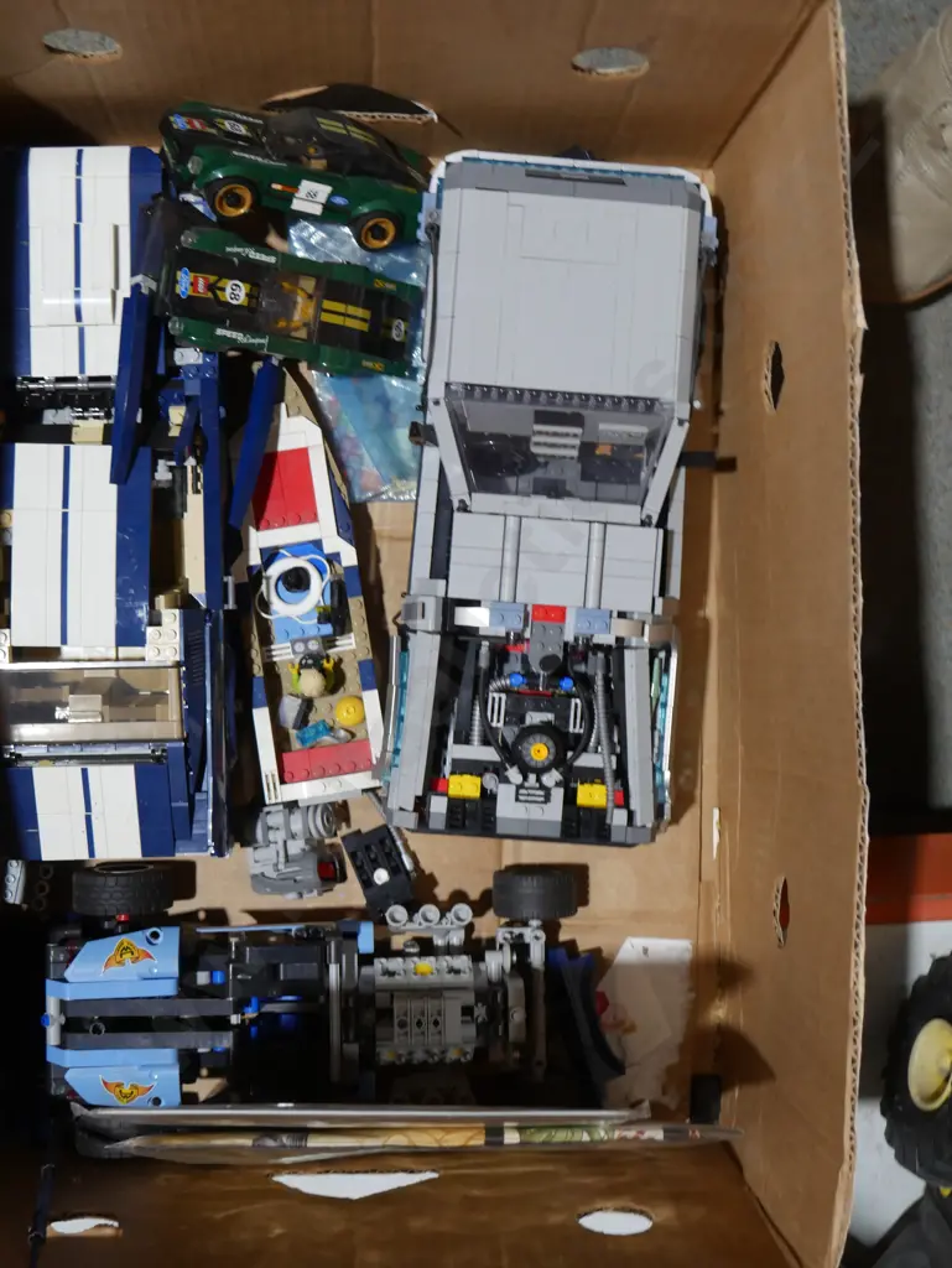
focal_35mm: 46
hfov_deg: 31.5
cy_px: 634
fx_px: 1685
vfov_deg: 41.2
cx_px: 476
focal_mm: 23
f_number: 5.1
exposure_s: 1/60
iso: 640
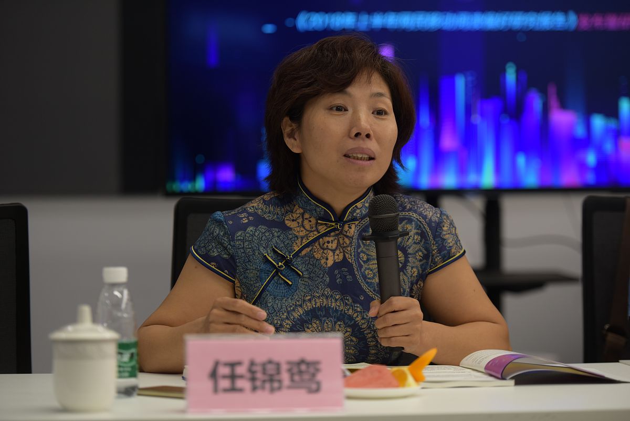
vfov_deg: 10.2
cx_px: 315
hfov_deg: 15.2
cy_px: 210
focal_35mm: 135
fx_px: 2363
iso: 500
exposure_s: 1/200
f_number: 2.8
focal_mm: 135
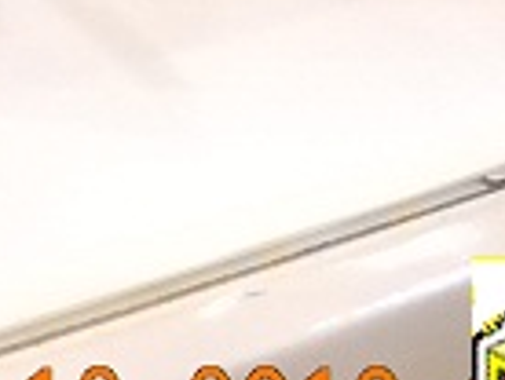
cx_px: -607
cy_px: -460
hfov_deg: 7.9
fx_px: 3464
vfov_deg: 6.1
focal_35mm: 237
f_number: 3.1
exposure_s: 1/40
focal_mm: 6.72
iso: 800
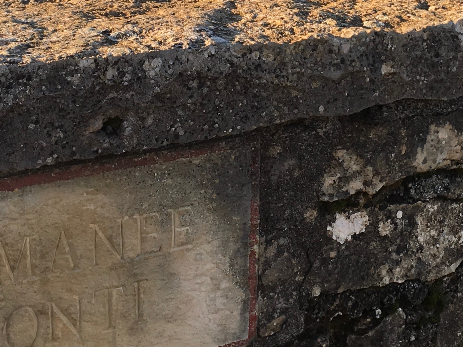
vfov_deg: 17.0
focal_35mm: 84
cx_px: 364
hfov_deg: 23.0
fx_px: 1124
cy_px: -32
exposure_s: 1/553
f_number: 2.2
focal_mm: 4.15
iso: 25
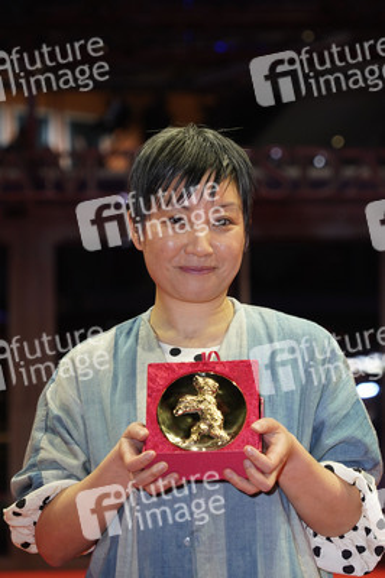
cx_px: 192
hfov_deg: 12.7
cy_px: 289
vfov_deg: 18.9
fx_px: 1735
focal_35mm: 108
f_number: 5.6
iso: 1250
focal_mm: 108
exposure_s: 1/160
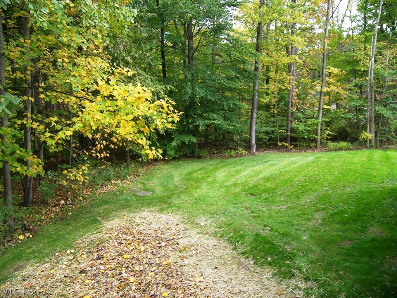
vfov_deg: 56.8
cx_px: 198
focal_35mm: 24
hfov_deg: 71.6
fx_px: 275
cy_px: 149
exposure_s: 1/80
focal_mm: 5
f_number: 2.8
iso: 50
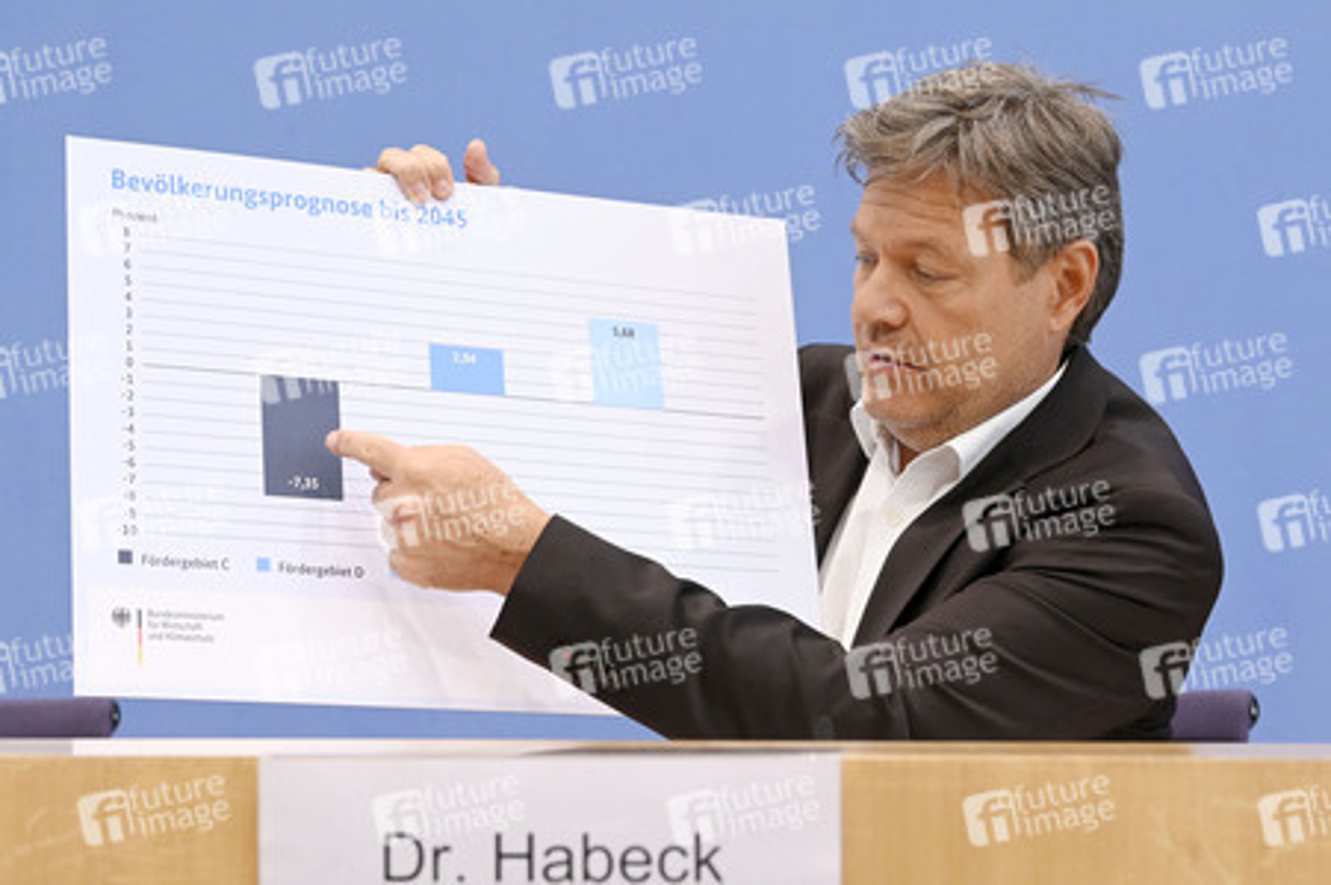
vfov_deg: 19.4
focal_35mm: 70
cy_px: 442
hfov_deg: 28.9
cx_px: 666
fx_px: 2586
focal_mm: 70
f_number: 5.6
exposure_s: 1/500
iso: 3200
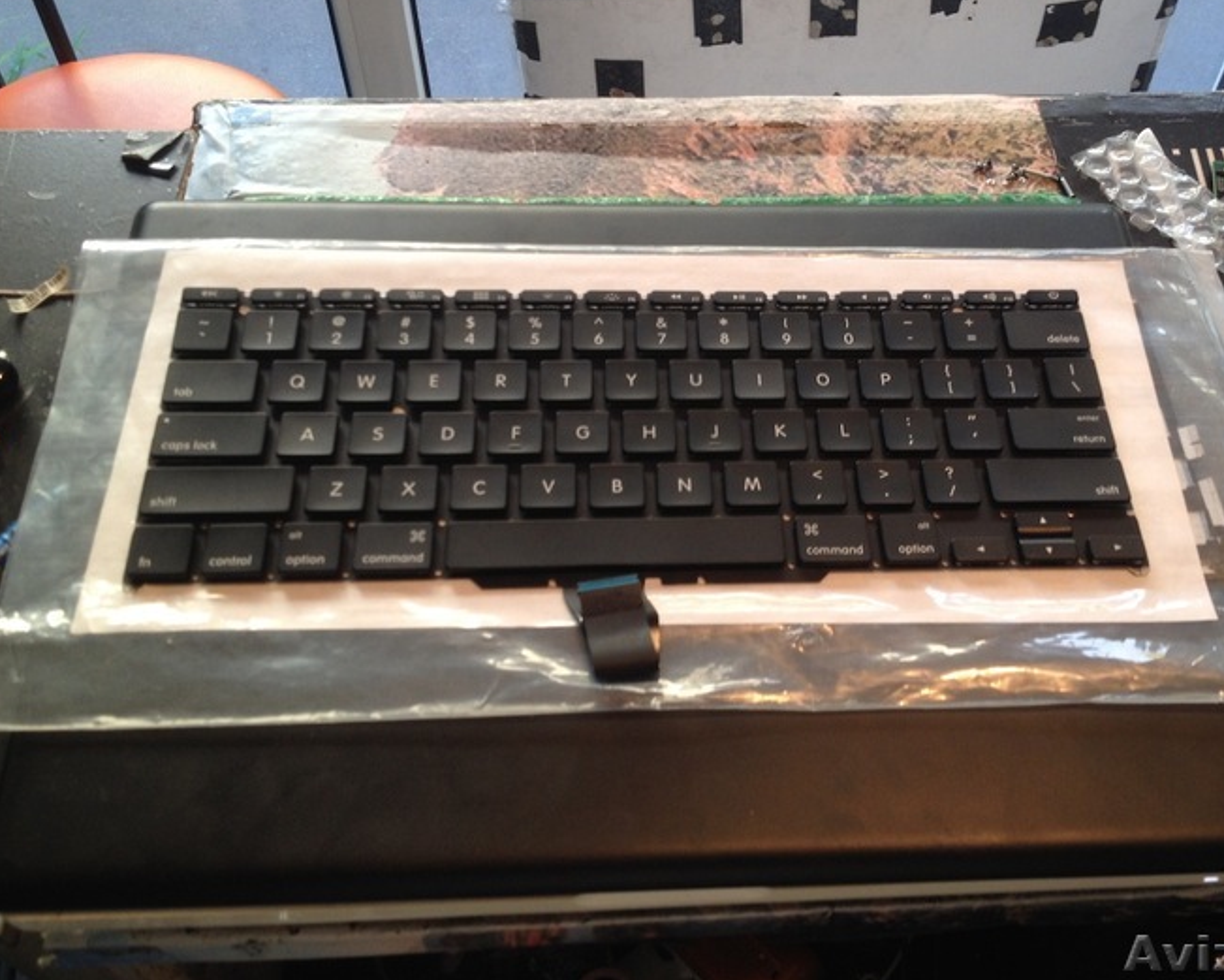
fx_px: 1522
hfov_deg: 43.7
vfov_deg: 35.6
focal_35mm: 42
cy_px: 419
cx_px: 714
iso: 64
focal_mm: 4.28
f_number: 2.4
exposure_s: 1/20
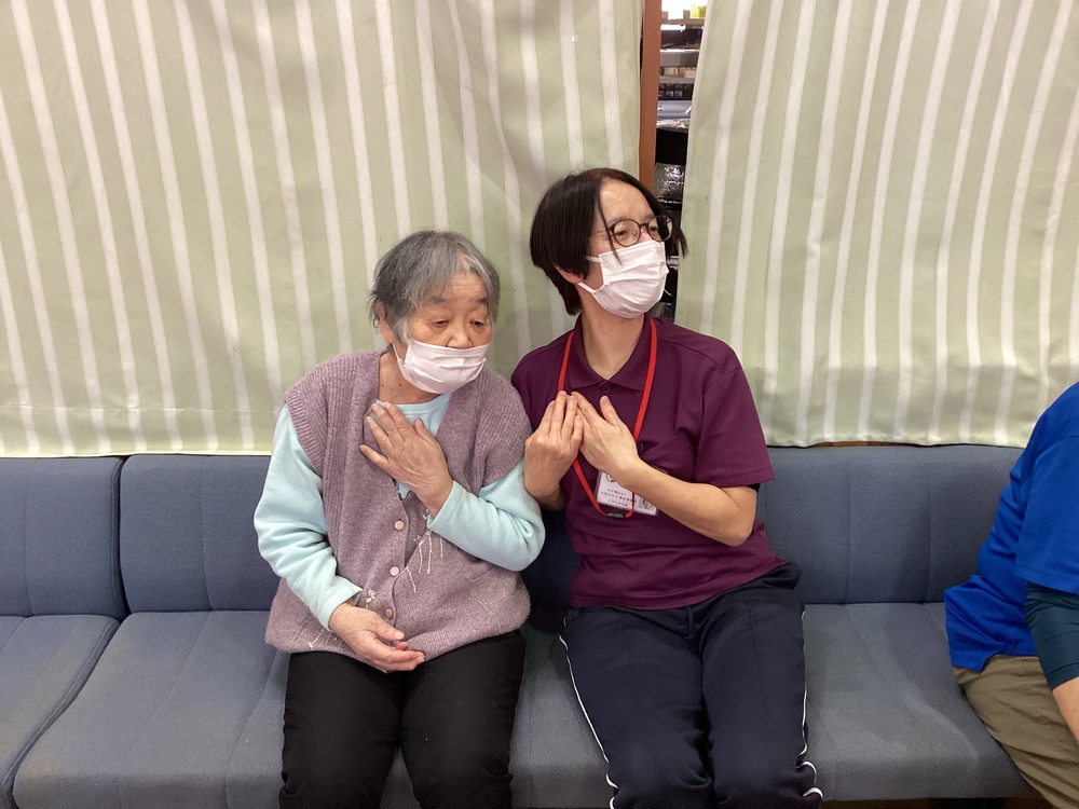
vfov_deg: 45.4
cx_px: 540
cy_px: 404
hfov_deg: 58.4
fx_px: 966
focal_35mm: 31
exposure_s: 1/60
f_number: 2.4
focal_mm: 3.3
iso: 250
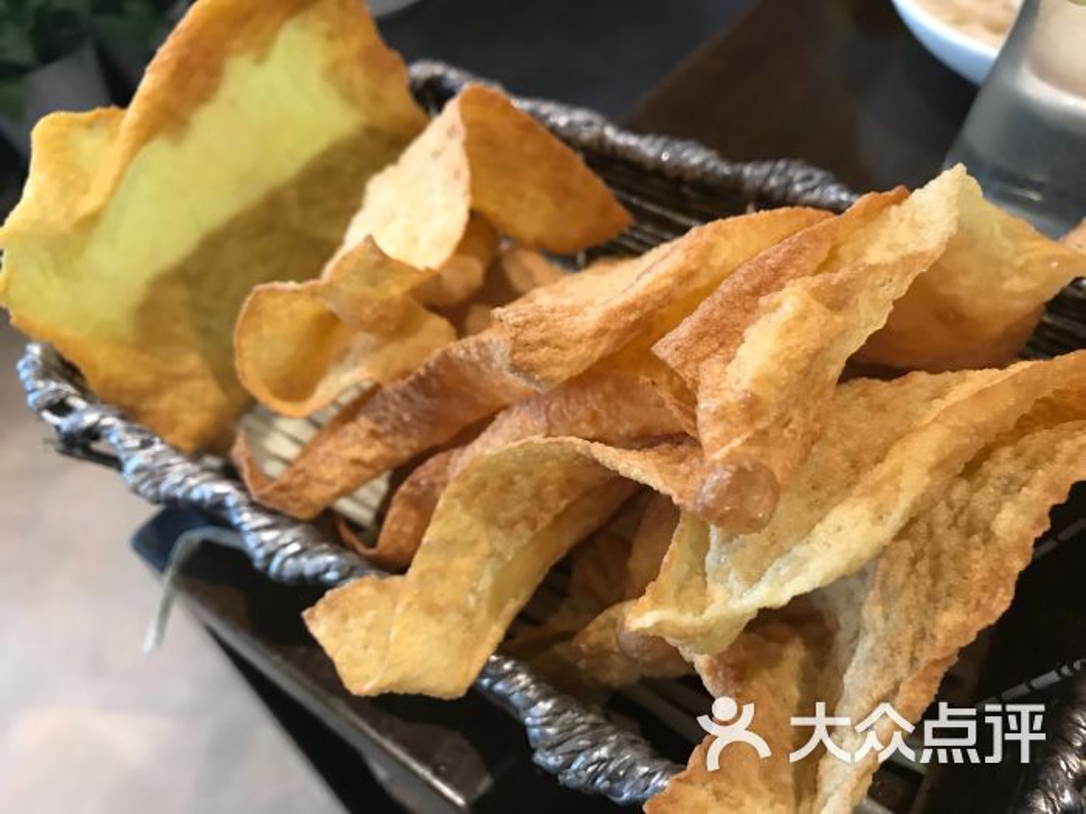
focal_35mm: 28
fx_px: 878
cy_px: 407
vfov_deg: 49.7
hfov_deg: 63.4
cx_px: 543
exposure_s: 1/17
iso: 64
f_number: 1.8
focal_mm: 3.99
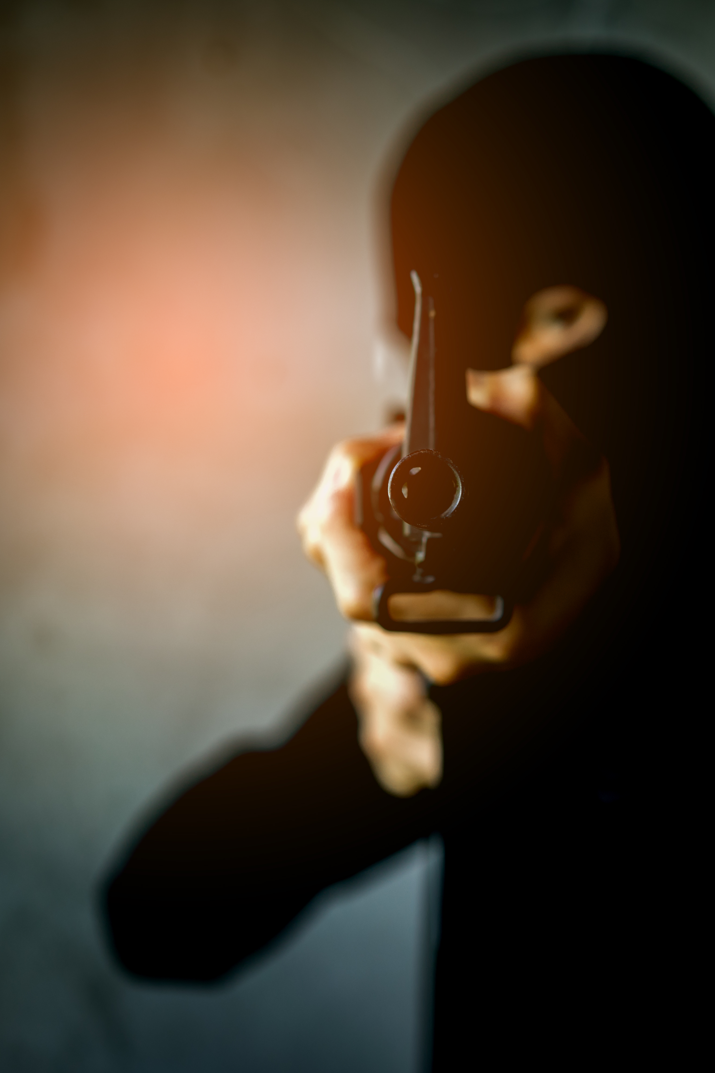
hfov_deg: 16.1
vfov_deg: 24.5
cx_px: 724
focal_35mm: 83
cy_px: 538
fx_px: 2472
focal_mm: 55
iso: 320
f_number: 2.8
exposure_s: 1/60
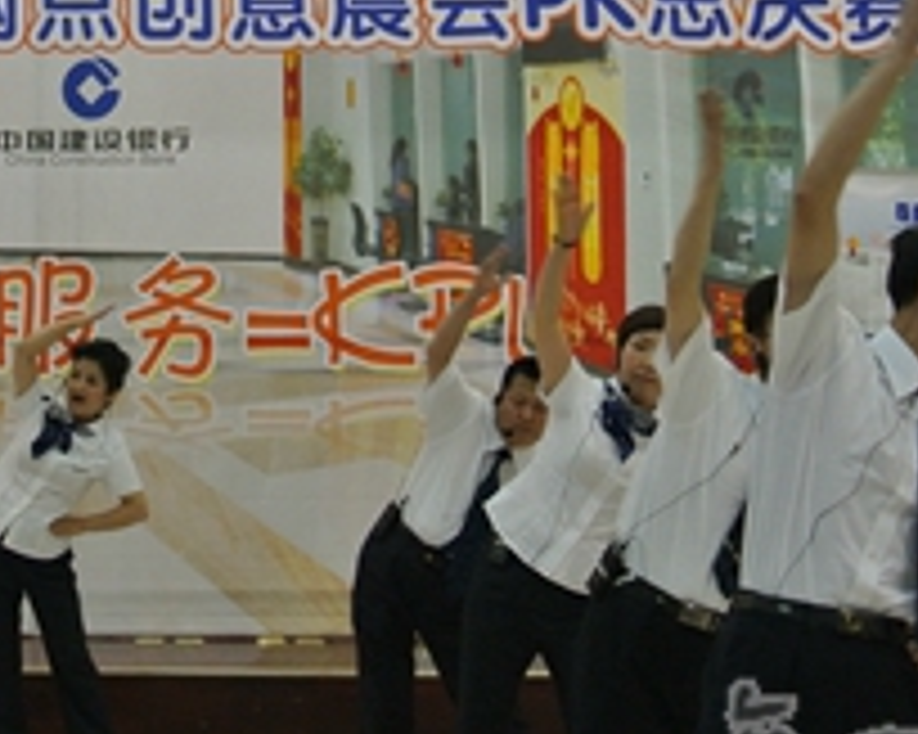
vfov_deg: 18.8
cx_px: 72
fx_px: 2200
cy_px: 149
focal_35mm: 81
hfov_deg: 22.9
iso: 560
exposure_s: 1/125
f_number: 3.8
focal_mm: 12
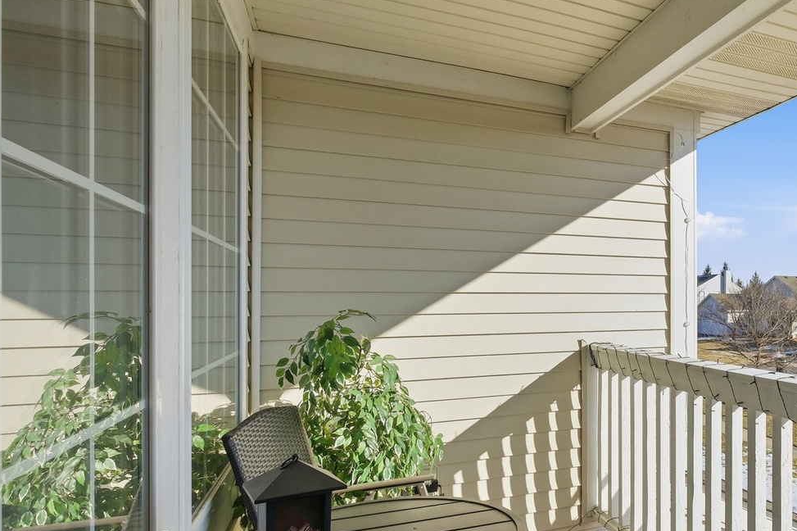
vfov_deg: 51.1
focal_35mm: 25
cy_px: 306
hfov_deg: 64.7
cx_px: 646
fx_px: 553
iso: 640
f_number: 7.1
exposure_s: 1/23000
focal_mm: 10
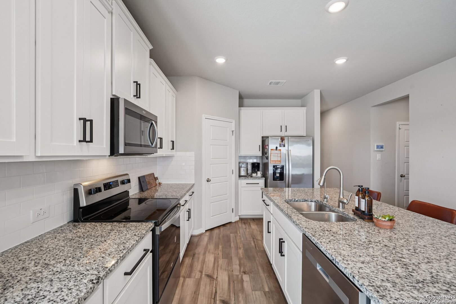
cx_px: 228
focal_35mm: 16
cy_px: 152
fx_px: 209
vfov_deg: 72.1
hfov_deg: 95.0
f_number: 8
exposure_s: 1/30
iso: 400
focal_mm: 16.5
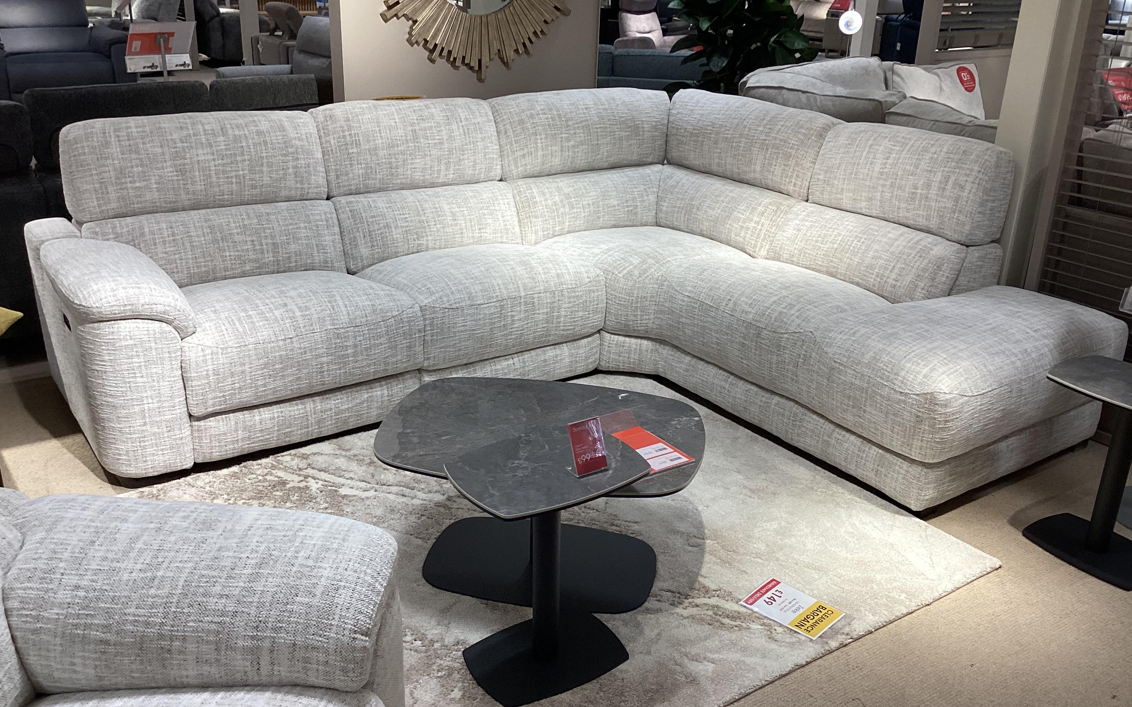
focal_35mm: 33
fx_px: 1018
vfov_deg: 38.3
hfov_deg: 58.1
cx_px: 567
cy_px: 364
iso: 100
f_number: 2.4
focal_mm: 3.3
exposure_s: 1/100
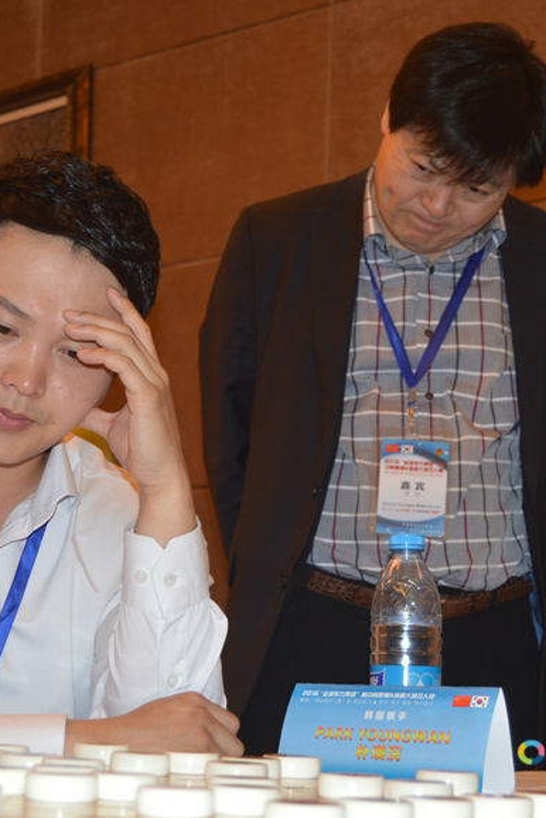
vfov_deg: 25.4
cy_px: 405
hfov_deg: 17.1
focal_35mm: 80
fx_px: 1814
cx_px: 163
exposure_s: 1/60
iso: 400
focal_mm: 35
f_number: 4.5
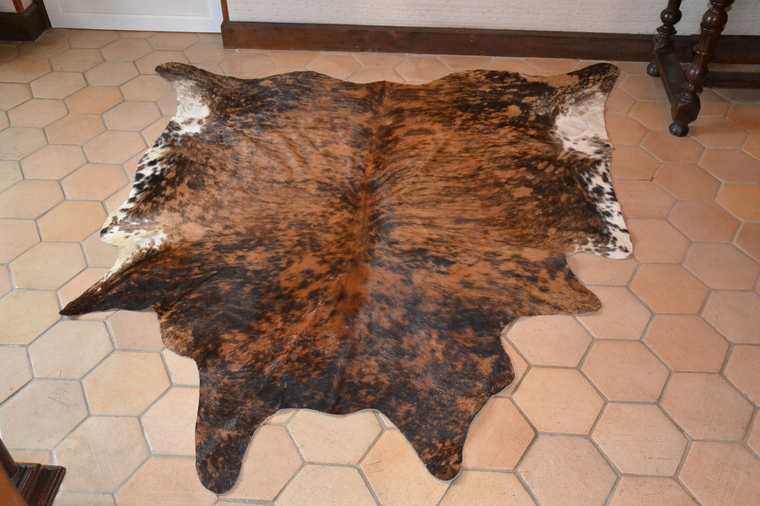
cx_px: 388
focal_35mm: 37
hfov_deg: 51.9
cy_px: 256
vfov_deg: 35.9
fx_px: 781
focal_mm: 24
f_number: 3.8
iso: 3200
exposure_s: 1/60
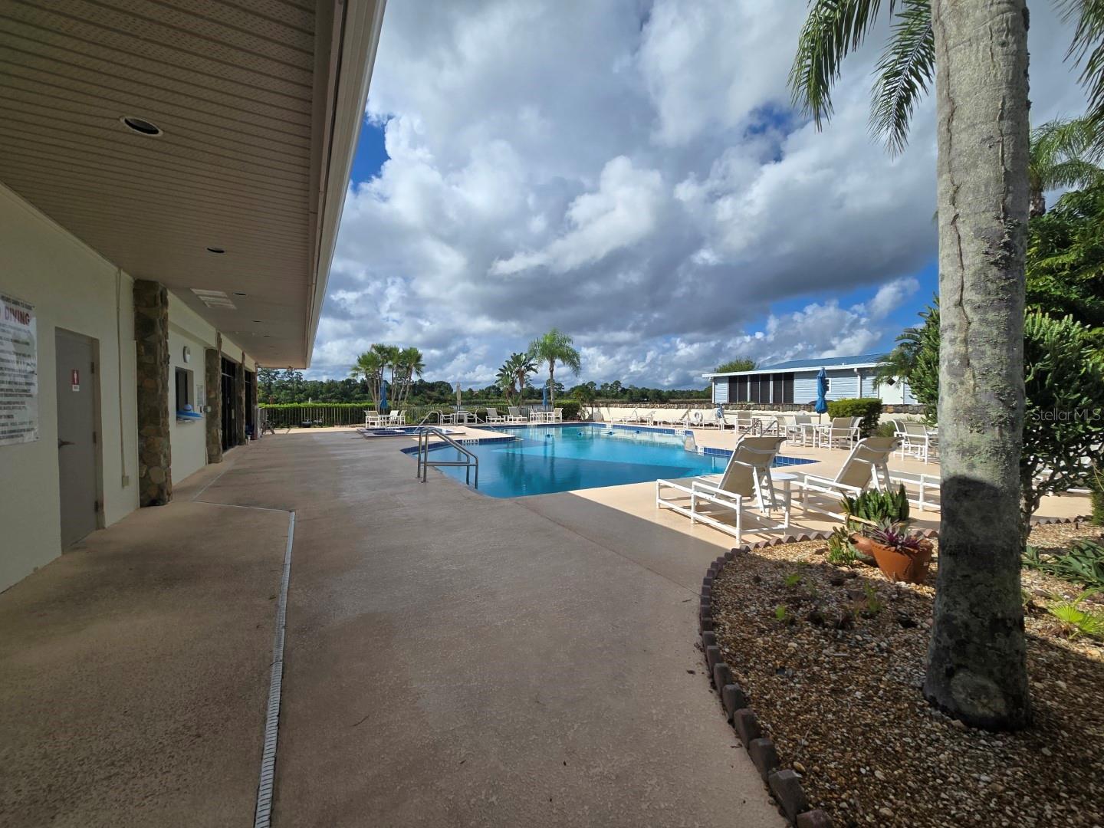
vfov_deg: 89.9
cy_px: 414
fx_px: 415
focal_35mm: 13
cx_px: 552
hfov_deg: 106.2
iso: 50
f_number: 2.2
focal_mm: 2.2
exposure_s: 1/3336
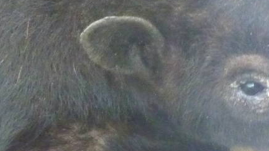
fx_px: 6030
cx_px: 217
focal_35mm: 845
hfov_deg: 2.6
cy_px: 254
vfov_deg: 1.4
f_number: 4.6
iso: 800
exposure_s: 1/160
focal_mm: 34.4
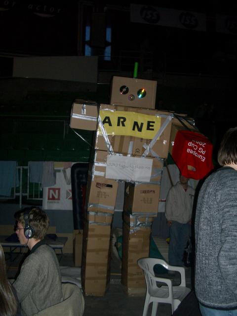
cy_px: 158
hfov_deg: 40.7
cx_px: 118
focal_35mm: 35
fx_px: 320
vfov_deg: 52.6
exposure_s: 1/60
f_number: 2.6
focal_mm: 5.8
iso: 100
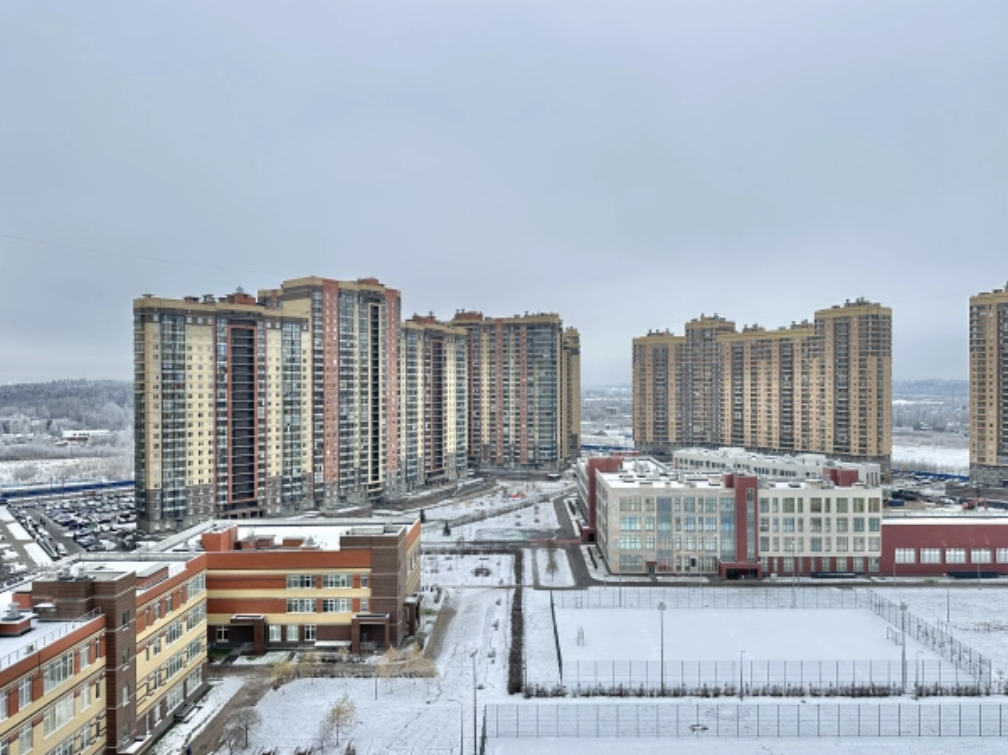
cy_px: 373
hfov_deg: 69.4
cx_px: 520
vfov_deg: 54.9
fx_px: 728
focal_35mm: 25
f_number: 1.78
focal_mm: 6.86
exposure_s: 1/325
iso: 80
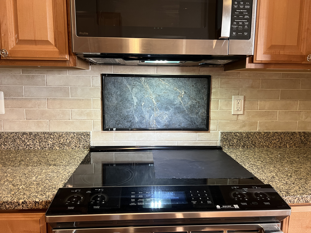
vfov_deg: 53.1
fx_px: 234
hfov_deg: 67.3
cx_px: 156
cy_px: 116
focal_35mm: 26
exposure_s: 1/60
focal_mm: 5.7
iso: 200
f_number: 1.5
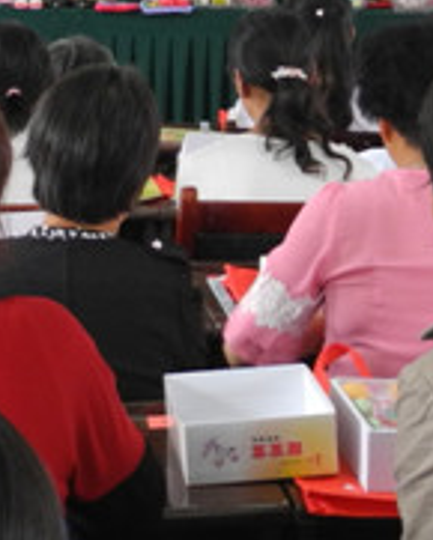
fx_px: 1937
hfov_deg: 12.8
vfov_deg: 15.2
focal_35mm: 121
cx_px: 182
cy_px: -161
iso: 200
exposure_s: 1/30
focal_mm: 6
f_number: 2.8
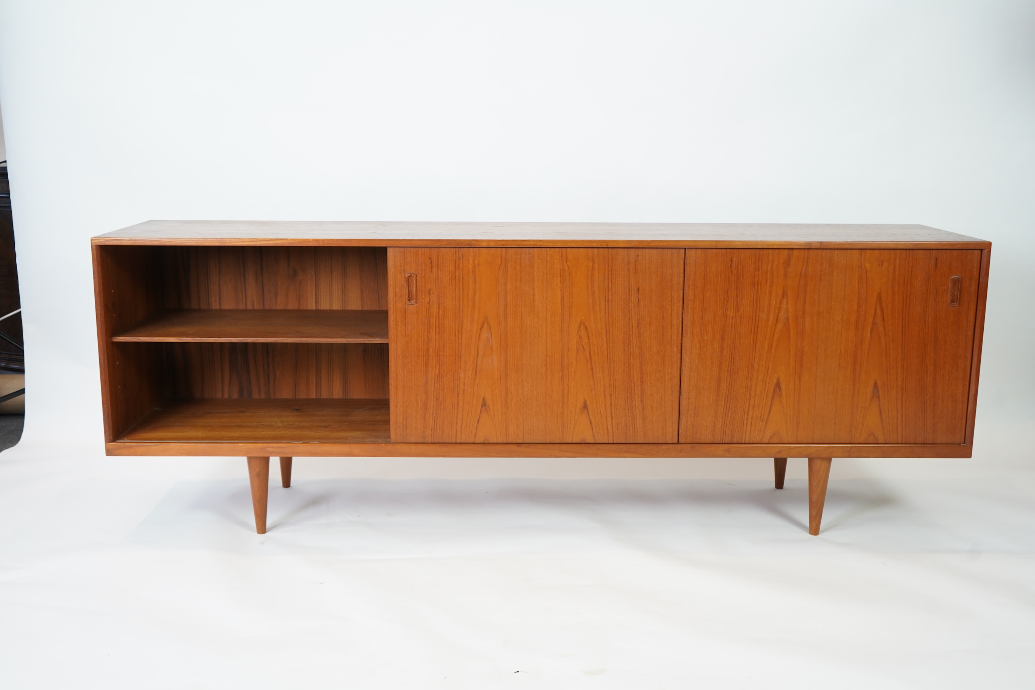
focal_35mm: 37
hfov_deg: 51.9
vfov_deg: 35.9
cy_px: 345
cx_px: 518
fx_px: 1064
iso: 1000
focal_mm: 37
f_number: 4.5
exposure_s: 1/100
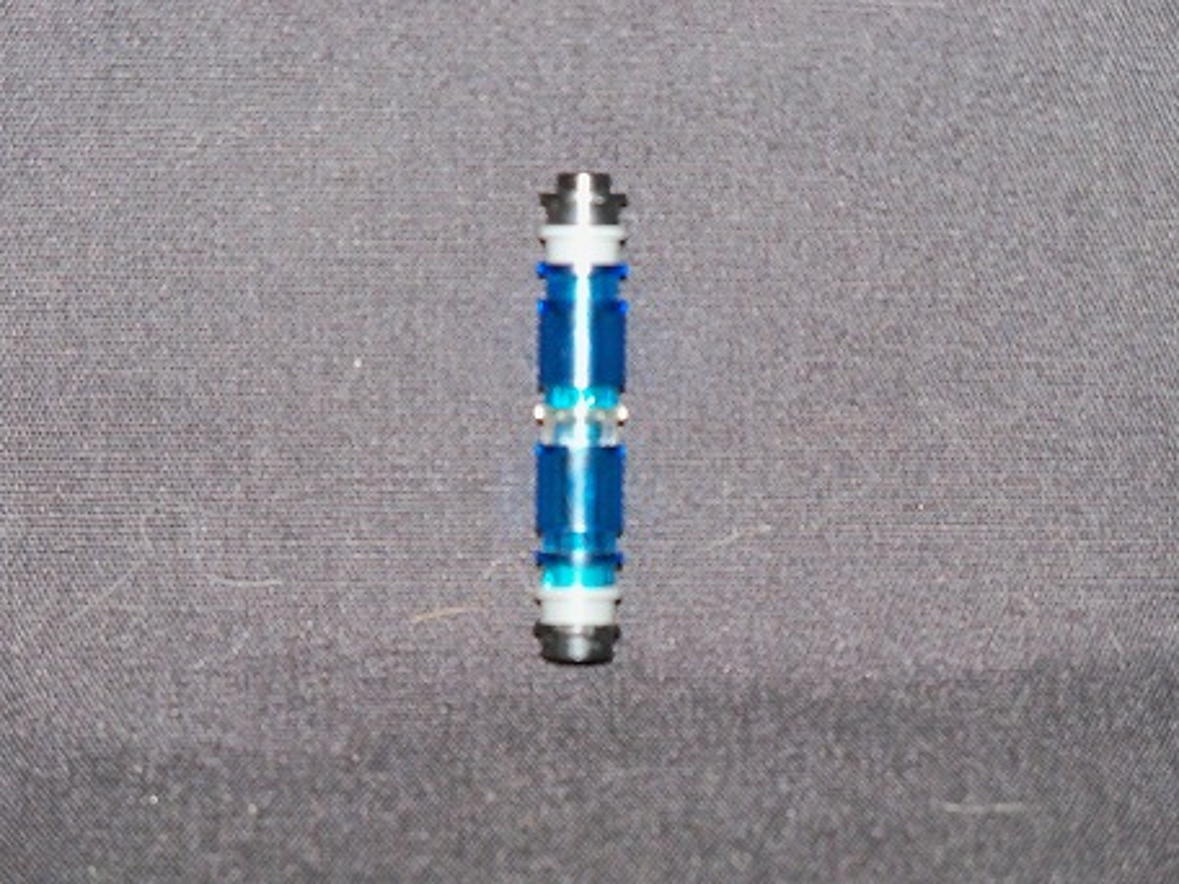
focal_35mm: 124
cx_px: 590
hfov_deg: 15.9
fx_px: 4223
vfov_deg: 12.0
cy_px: 442
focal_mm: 21.9
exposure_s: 1/40
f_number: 4.2
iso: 200
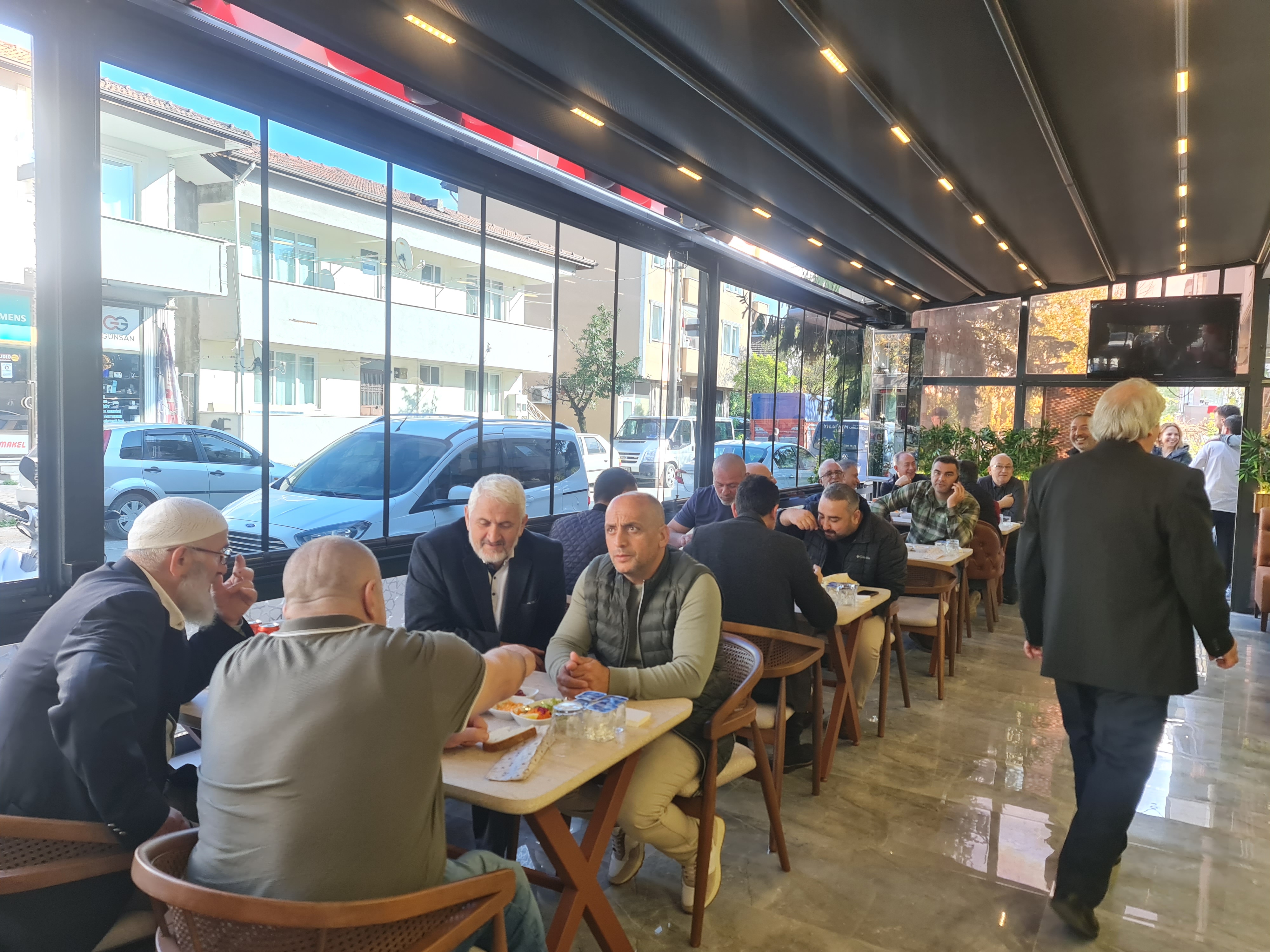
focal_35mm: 25
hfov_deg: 69.4
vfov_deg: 54.9
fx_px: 917
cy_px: 476
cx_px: 635
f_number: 1.8
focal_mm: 7
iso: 100
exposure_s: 1/100
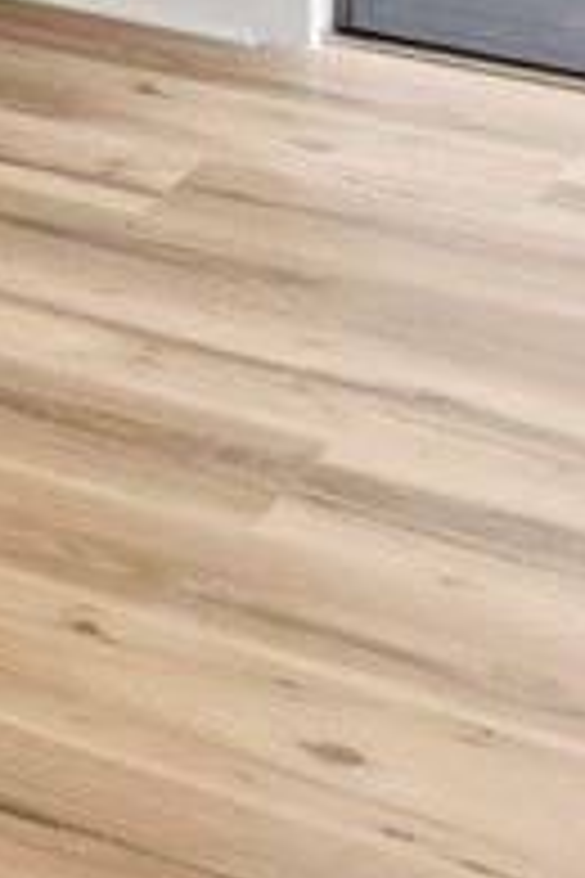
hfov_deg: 10.2
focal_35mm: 126
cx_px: -522
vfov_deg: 13.4
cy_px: -1006
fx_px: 3071
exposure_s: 1/3
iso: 320
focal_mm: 12
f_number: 8
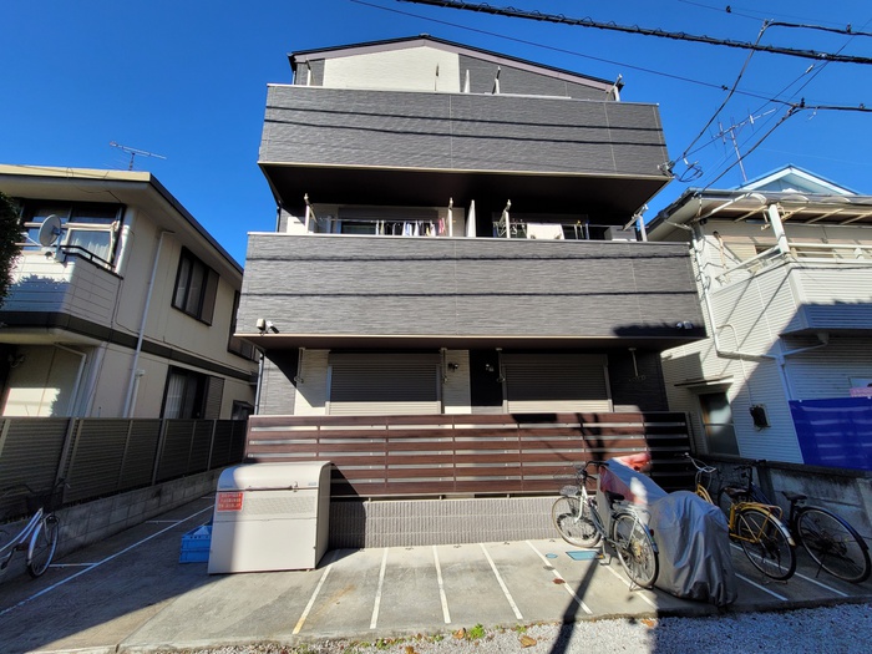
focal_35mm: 13
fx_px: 327
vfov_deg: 89.9
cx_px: 436
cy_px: 327
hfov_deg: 106.2
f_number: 2.2
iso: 64
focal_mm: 2.2
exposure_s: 1/1252
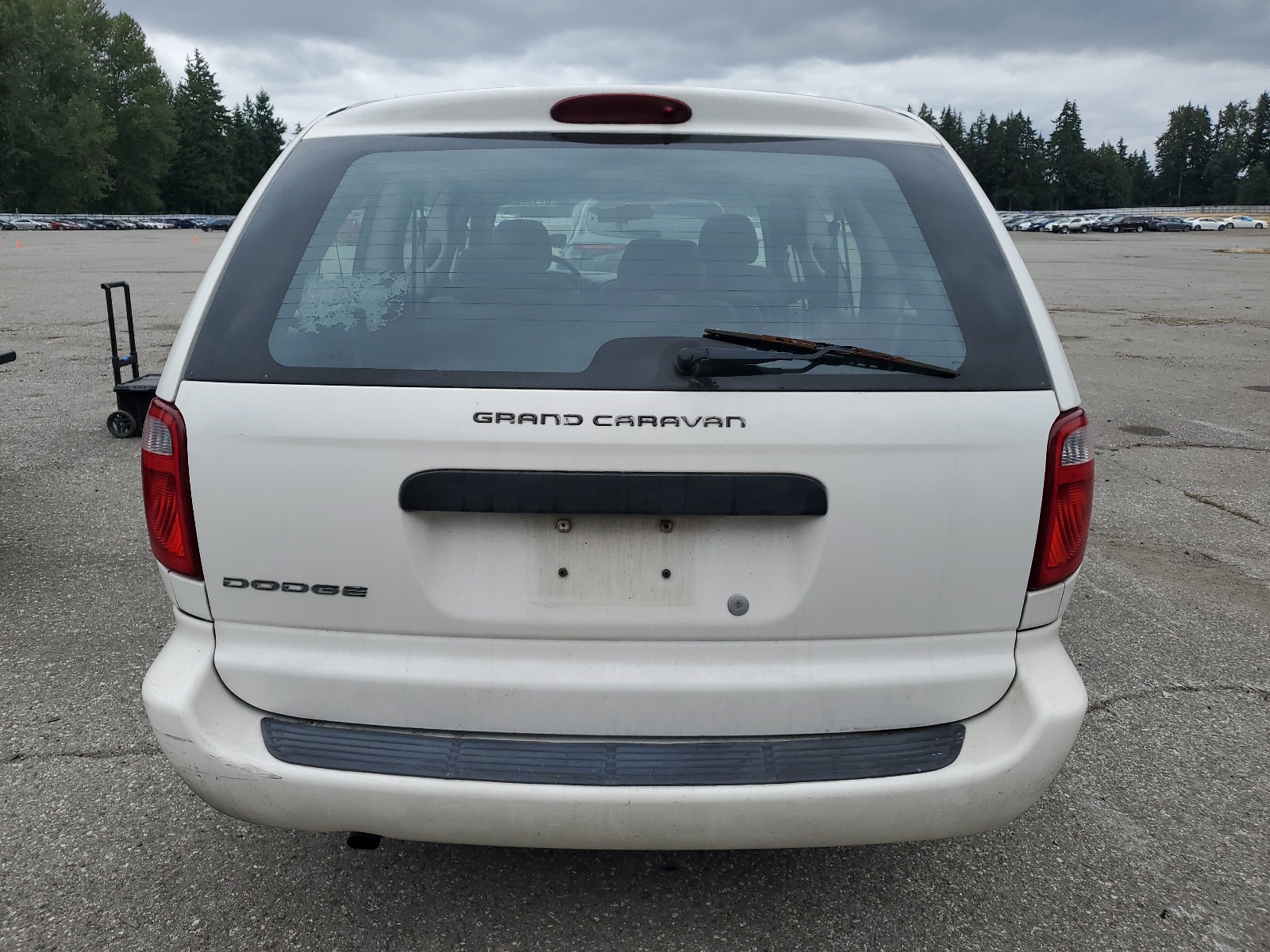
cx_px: 635
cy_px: 476
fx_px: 954
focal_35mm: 26
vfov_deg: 53.1
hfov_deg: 67.3
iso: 50
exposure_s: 1/1667
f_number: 1.5
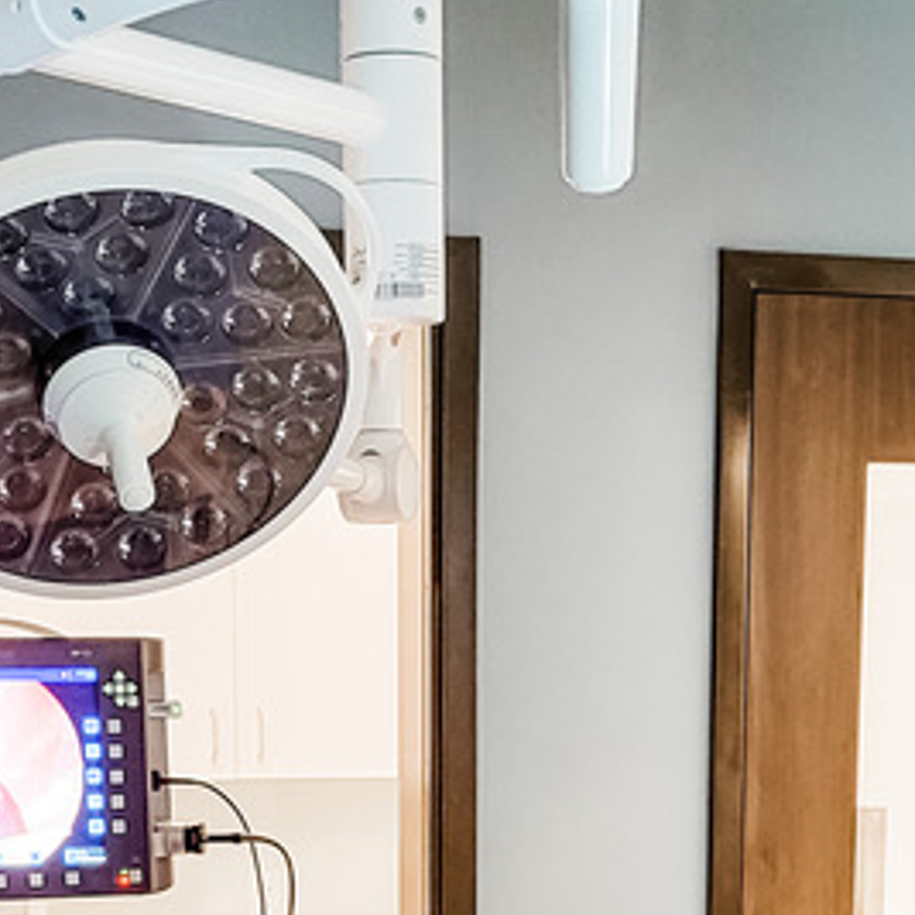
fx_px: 2632
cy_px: 1165
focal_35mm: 88
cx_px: 449
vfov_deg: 18.5
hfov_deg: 19.7
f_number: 1.8
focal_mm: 5.4
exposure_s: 1/40
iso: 400
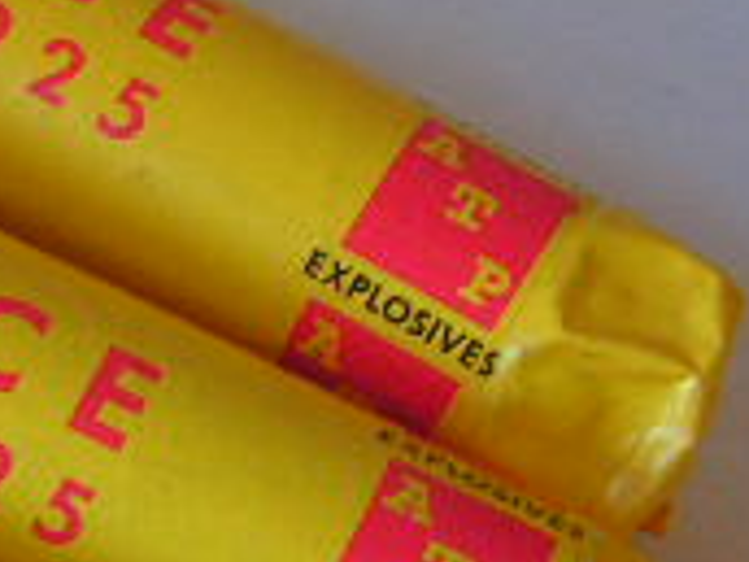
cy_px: 775
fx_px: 2899
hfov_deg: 13.3
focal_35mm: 134
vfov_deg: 10.8
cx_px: -588
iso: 200
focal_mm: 6
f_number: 3.2
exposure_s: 1/25
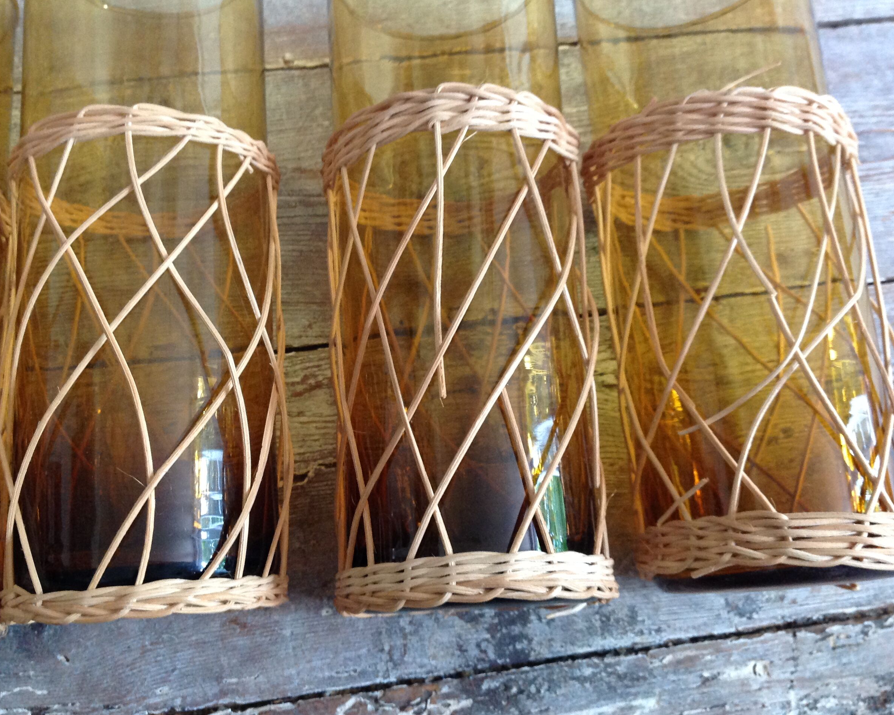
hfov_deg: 49.1
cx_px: 426
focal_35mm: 37
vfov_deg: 40.1
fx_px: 979
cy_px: 360
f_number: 2.4
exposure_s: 1/15
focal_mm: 4.28
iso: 250
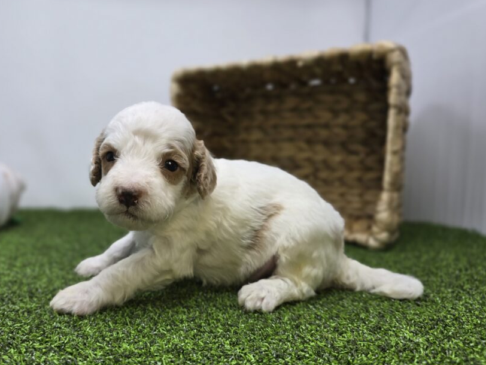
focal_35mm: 29
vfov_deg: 48.0
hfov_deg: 61.1
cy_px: 212
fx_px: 407
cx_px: 193
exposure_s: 1/120
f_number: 1.7
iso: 50
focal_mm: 6.3
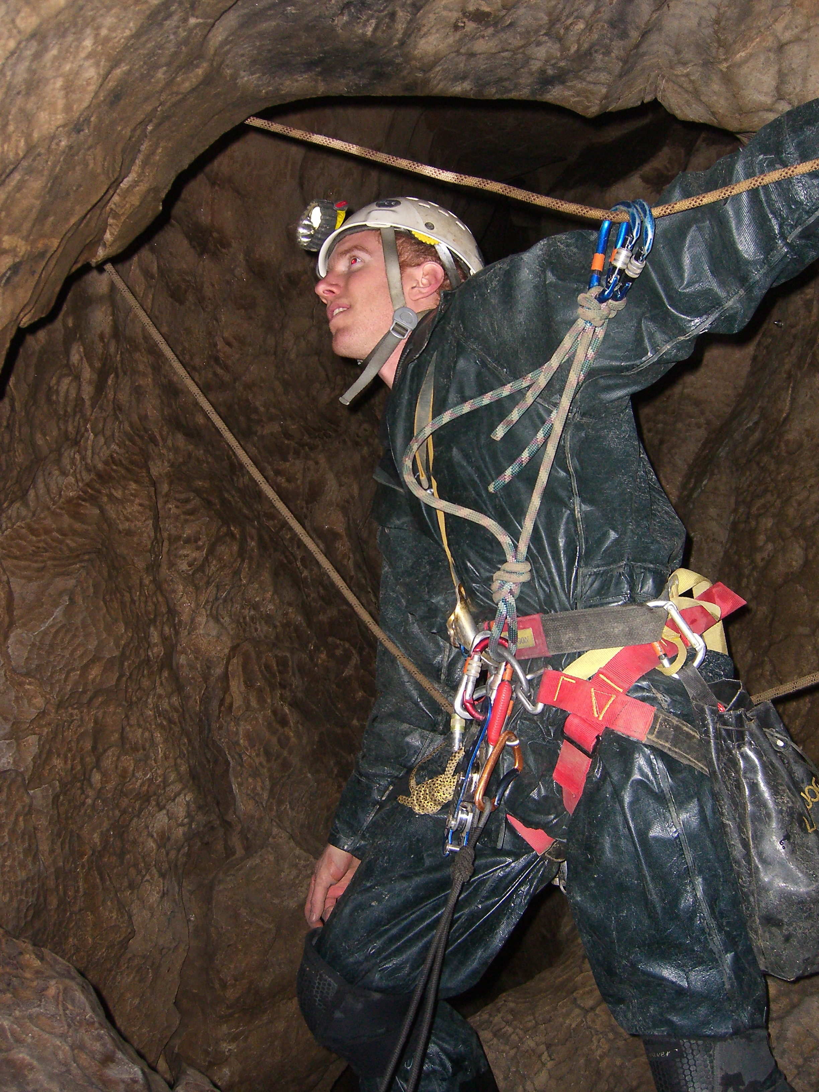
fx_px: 1199
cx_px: 410
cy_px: 546
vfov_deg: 49.0
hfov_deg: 37.7
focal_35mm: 38
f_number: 2.8
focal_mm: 7.9
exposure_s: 1/30
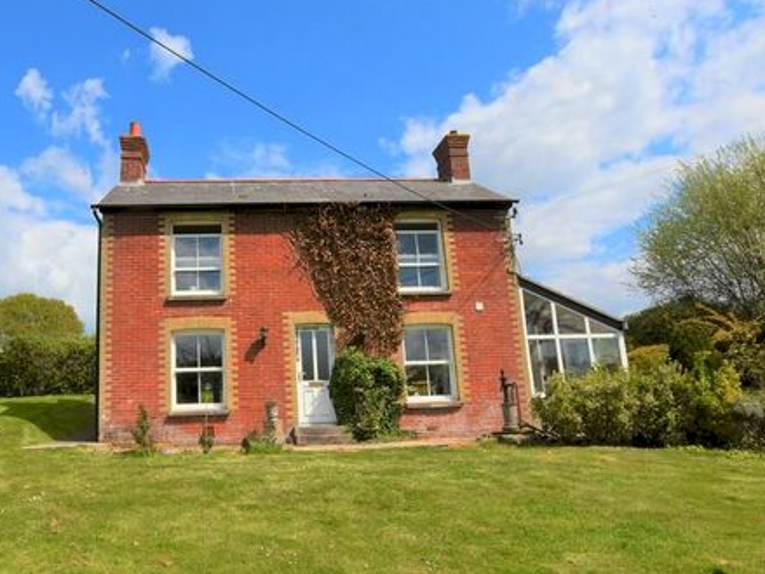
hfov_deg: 71.6
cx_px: 249
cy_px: 315
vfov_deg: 58.7
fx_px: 508
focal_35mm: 23
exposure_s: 1/400
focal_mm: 10
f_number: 10
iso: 200
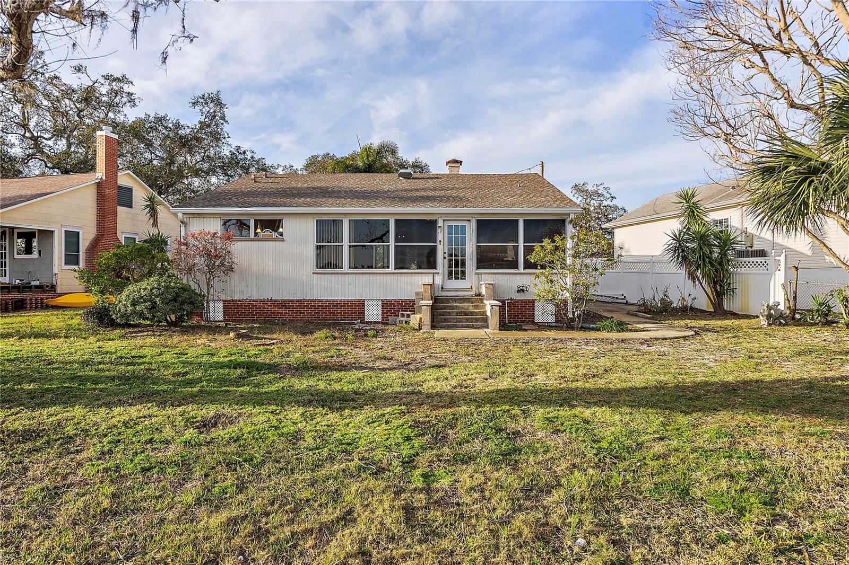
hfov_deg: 78.6
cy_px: 282
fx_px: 519
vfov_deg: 57.2
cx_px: 424
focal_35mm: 22
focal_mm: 22
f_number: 4
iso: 1600
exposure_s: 1/2000
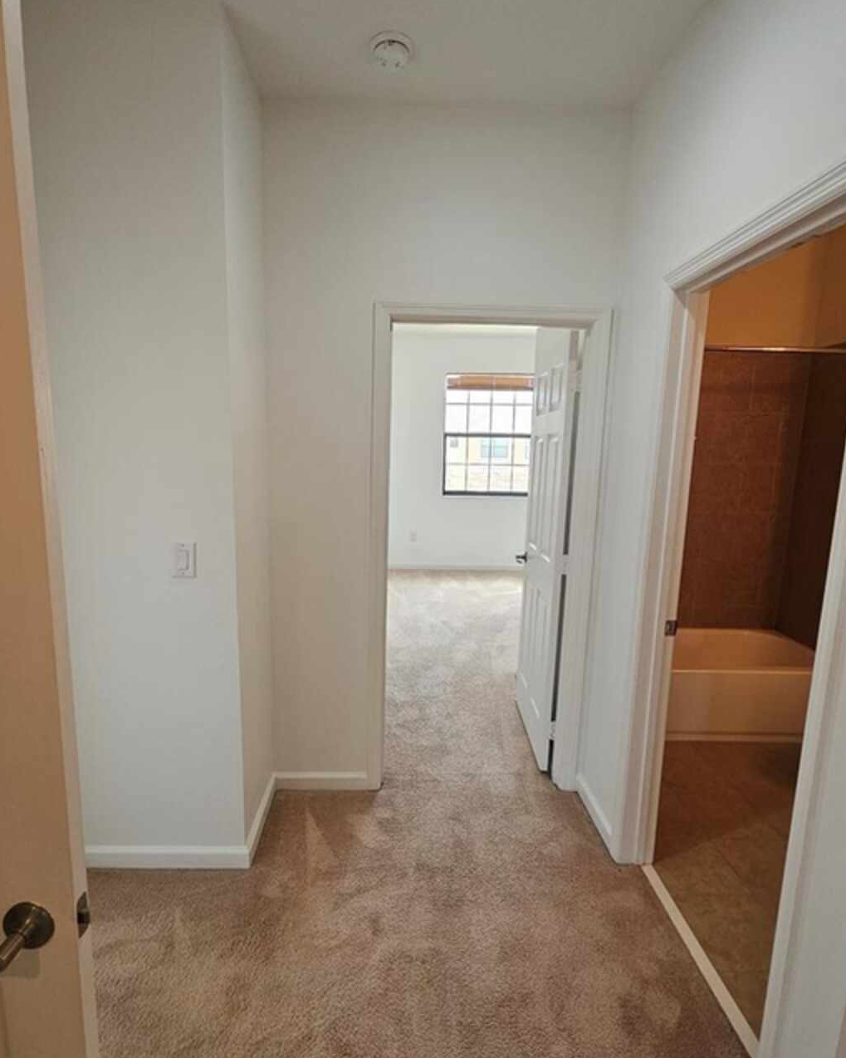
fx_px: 532
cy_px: 546
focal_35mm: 17
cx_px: 403
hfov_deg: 76.9
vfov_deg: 89.6
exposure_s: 1/60
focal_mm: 2.2
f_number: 2.2
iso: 160
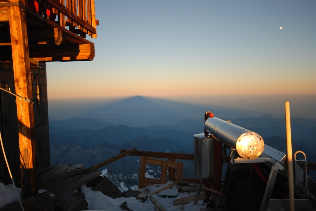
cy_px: 106
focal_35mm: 30
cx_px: 158
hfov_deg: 61.9
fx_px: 264
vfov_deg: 43.7
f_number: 5.6
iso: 200
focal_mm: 20
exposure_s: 1/100
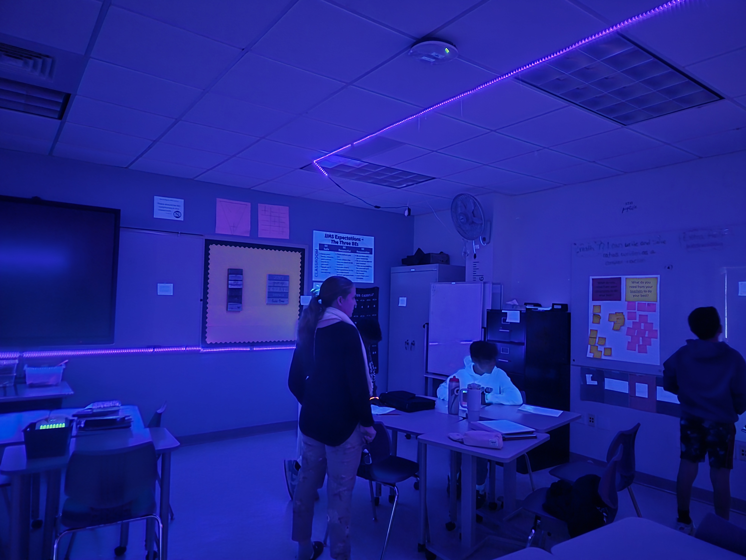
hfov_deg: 73.9
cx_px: 373
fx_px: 496
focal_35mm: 23
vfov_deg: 58.9
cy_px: 280
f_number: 1.8
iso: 2500
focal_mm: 5.4
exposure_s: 1/17.2
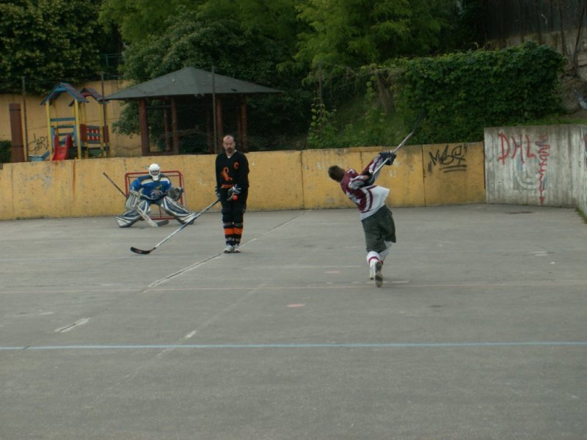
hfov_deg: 25.0
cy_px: 220
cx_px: 294
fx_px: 1323
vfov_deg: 18.9
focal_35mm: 78
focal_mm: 13
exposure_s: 1/250
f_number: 3.5
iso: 50
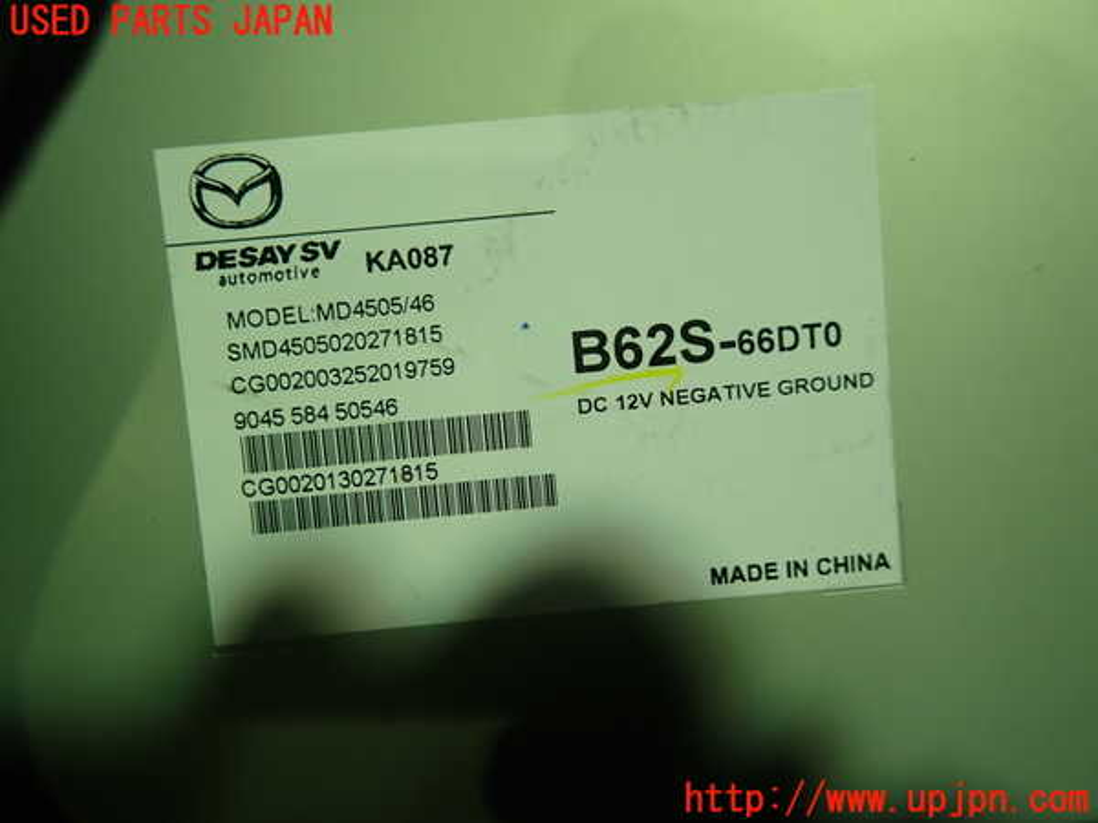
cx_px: 549
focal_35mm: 25
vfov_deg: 54.9
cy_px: 412
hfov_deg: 69.4
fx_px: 793
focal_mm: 4.5
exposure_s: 1/60
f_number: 2
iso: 125
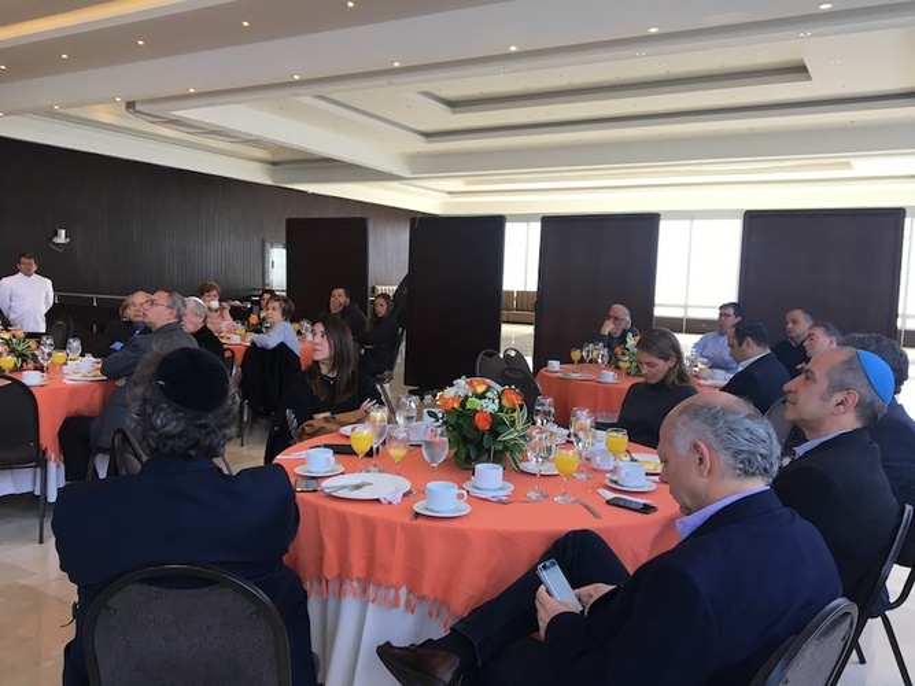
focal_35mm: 29
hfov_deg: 61.7
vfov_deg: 48.2
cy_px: 343
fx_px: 766
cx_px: 458
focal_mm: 4.15
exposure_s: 1/40
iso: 32
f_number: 2.2
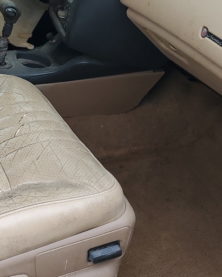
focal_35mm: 68
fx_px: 558
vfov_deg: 27.4
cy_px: 60
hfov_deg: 21.2
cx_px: -28
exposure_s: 1/120
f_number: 1.5
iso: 53
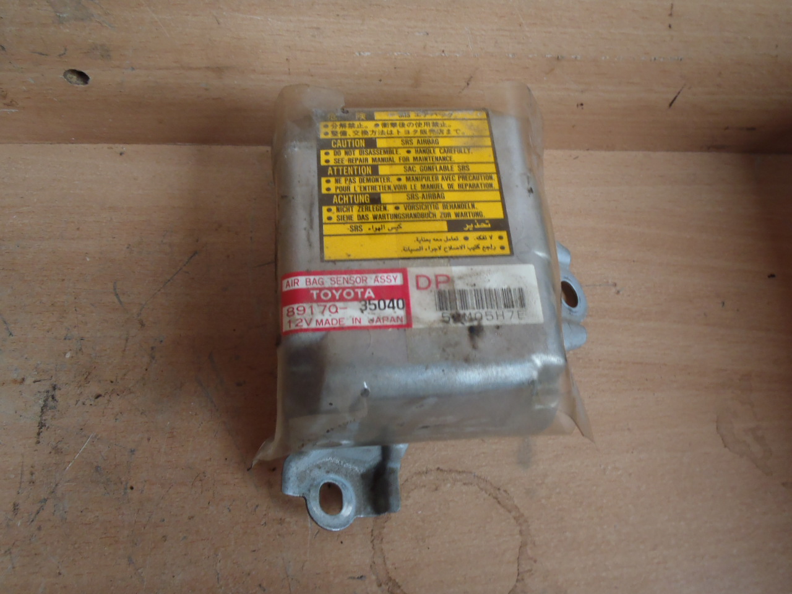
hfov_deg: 63.4
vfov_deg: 49.7
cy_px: 297
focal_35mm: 28
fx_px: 641
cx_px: 396
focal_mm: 5
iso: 200
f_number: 3.9
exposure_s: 1/8
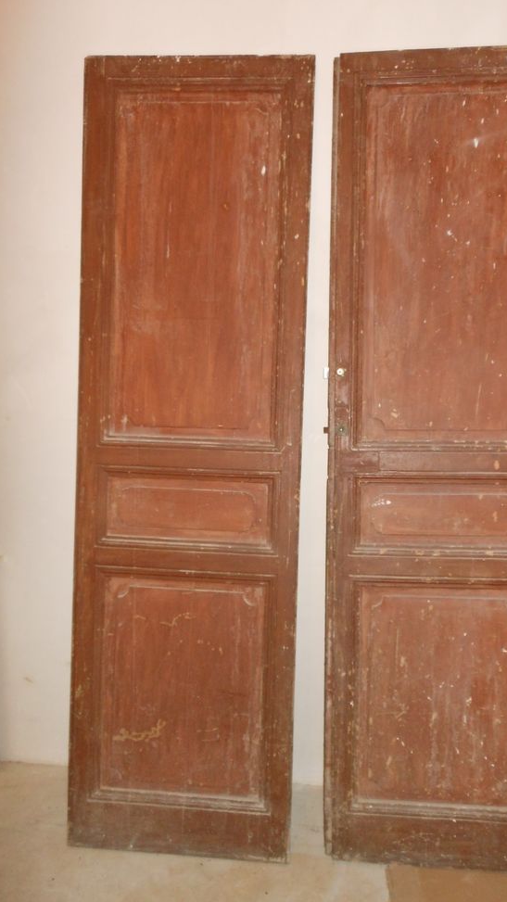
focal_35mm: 28
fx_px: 669
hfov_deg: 41.1
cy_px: 462
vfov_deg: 67.9
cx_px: 329
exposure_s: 1/25
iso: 250
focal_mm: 4.5
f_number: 3.2
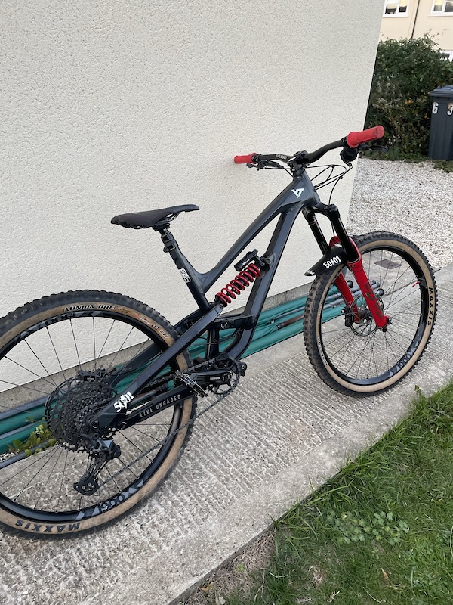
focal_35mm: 26
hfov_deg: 53.1
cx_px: 226
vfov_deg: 67.3
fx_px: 454
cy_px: 302
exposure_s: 1/103
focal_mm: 4.2
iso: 125
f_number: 1.6
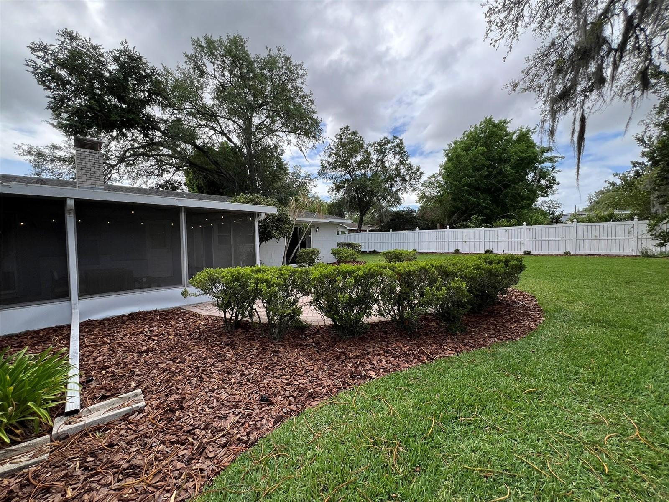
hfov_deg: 106.2
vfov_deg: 89.9
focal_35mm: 13
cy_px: 251
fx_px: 251
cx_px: 334
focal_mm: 1.57
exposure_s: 1/986
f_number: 1.8
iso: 32
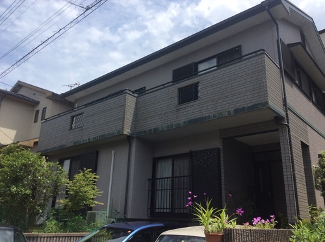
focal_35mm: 32
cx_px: 162
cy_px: 121
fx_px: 300
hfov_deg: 56.9
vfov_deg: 44.0
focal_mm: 3.3
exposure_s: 1/1789
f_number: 2.4
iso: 32
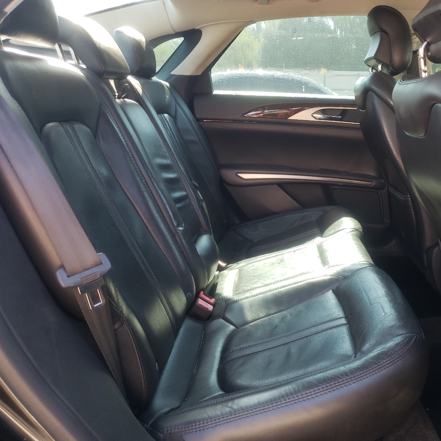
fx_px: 461
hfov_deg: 50.1
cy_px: 212
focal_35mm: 32
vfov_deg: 51.1
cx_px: 298
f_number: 1.5
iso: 50
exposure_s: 1/100
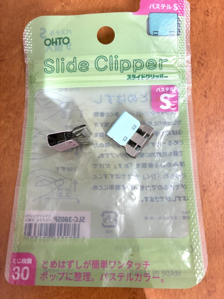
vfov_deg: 67.3
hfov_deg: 53.1
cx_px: 112
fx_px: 224
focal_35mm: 26
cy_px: 150
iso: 64
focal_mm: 4.2
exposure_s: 1/121
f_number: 1.64
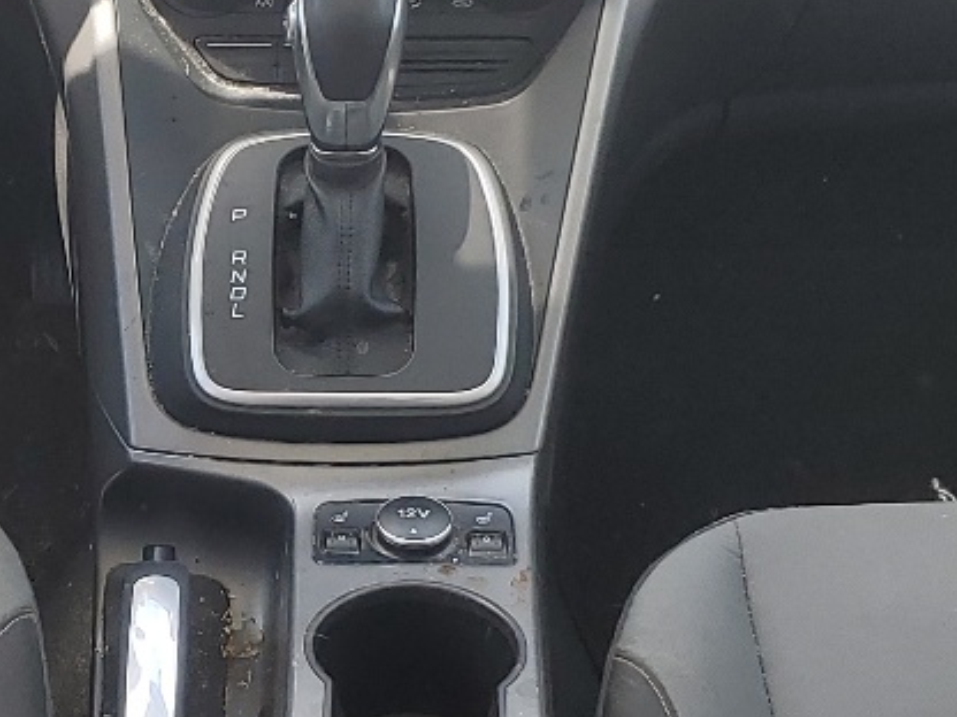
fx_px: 2765
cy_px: 538
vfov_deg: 14.7
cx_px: 221
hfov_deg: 19.5
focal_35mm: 100
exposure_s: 1/312
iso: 50
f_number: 1.5
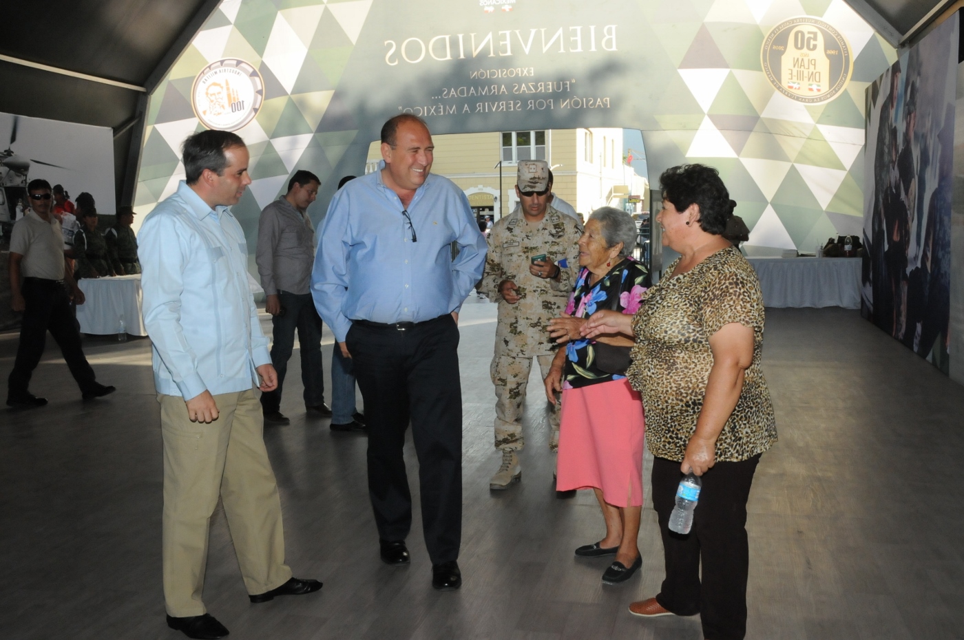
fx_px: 963
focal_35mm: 36
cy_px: 320
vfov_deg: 36.8
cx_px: 482
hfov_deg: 53.2
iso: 1600
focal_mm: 24
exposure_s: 1/125
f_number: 16
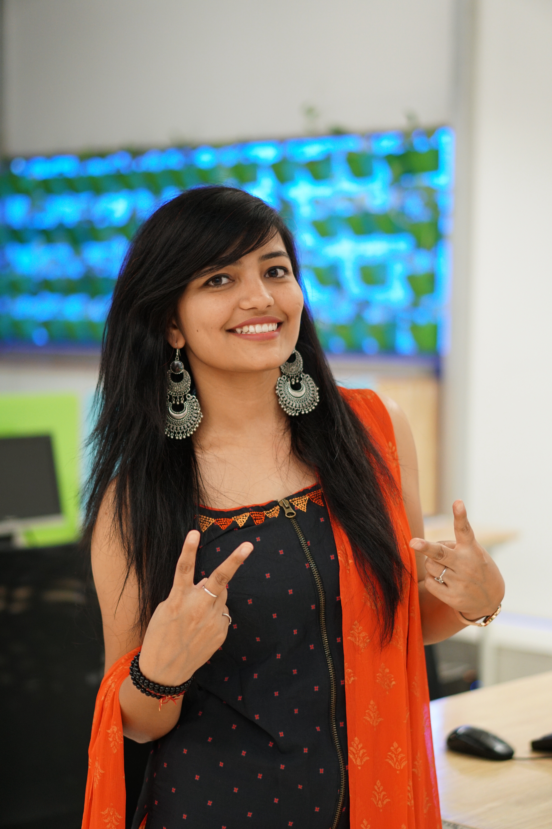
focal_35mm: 75
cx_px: 276
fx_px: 1725
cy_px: 414
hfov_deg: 18.2
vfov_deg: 27.0
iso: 500
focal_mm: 50
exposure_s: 1/100
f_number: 1.8
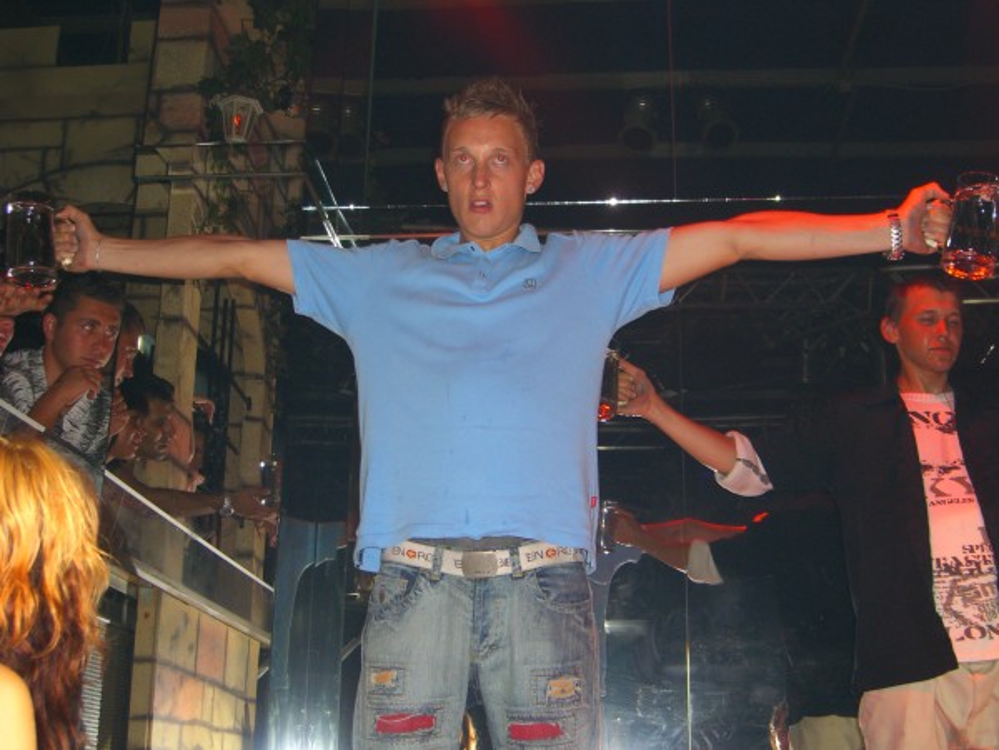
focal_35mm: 46
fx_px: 1328
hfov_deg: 41.2
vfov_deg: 31.5
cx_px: 500
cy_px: 375
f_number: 3.1
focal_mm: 9.5
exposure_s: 1/60
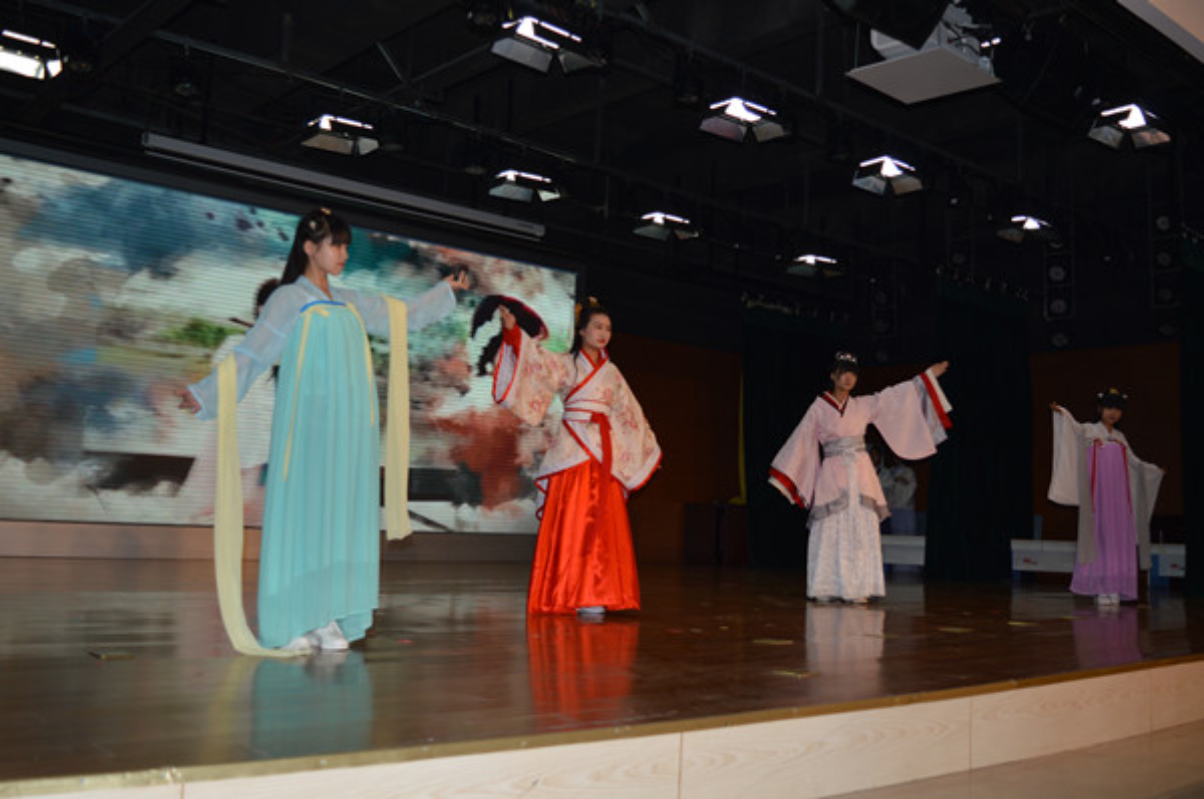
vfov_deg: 38.2
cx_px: 602
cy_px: 400
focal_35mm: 34
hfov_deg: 55.2
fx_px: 1152
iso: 100
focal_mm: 23
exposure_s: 1/125
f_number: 3.8
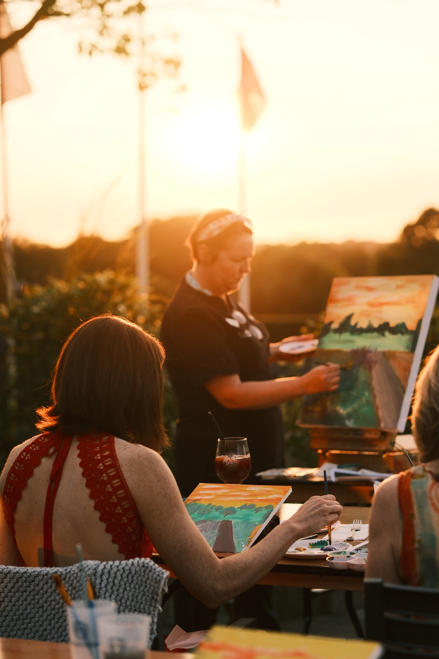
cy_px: 330
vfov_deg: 24.2
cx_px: 220
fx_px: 1536
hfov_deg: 16.3
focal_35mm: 84
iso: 640
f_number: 2
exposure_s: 1/2500
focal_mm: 56
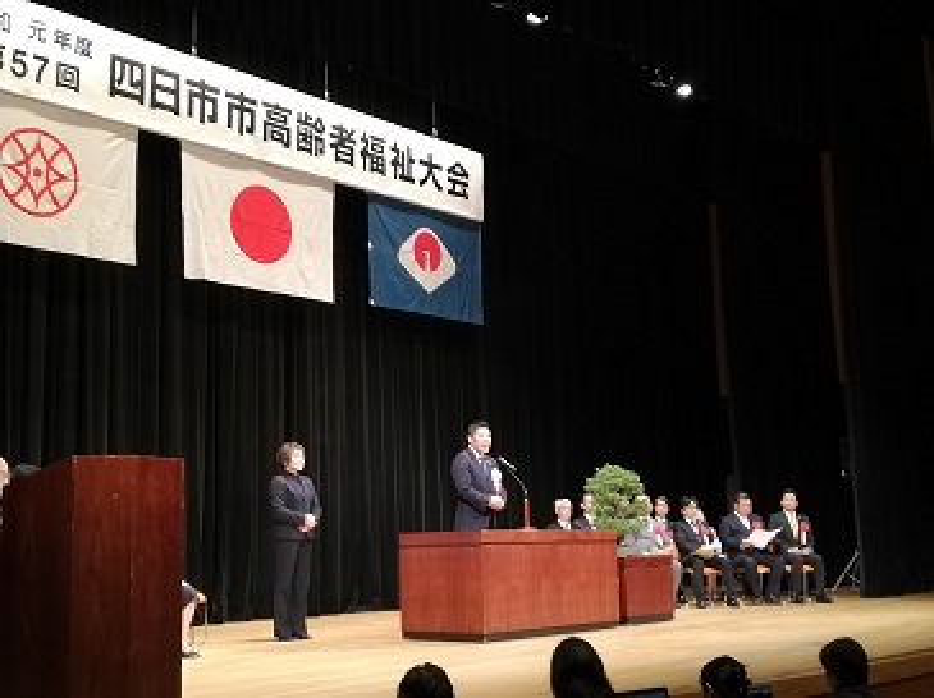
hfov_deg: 42.1
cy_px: 349
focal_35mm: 45
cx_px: 467
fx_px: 1213
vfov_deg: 32.1
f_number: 2.2
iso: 250
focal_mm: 3.81
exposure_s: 1/30
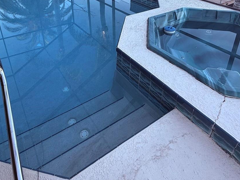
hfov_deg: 65.2
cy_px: 28
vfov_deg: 47.6
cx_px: 109
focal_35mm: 27
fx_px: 187
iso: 50
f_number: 2.2
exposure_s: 1/117
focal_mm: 2.22
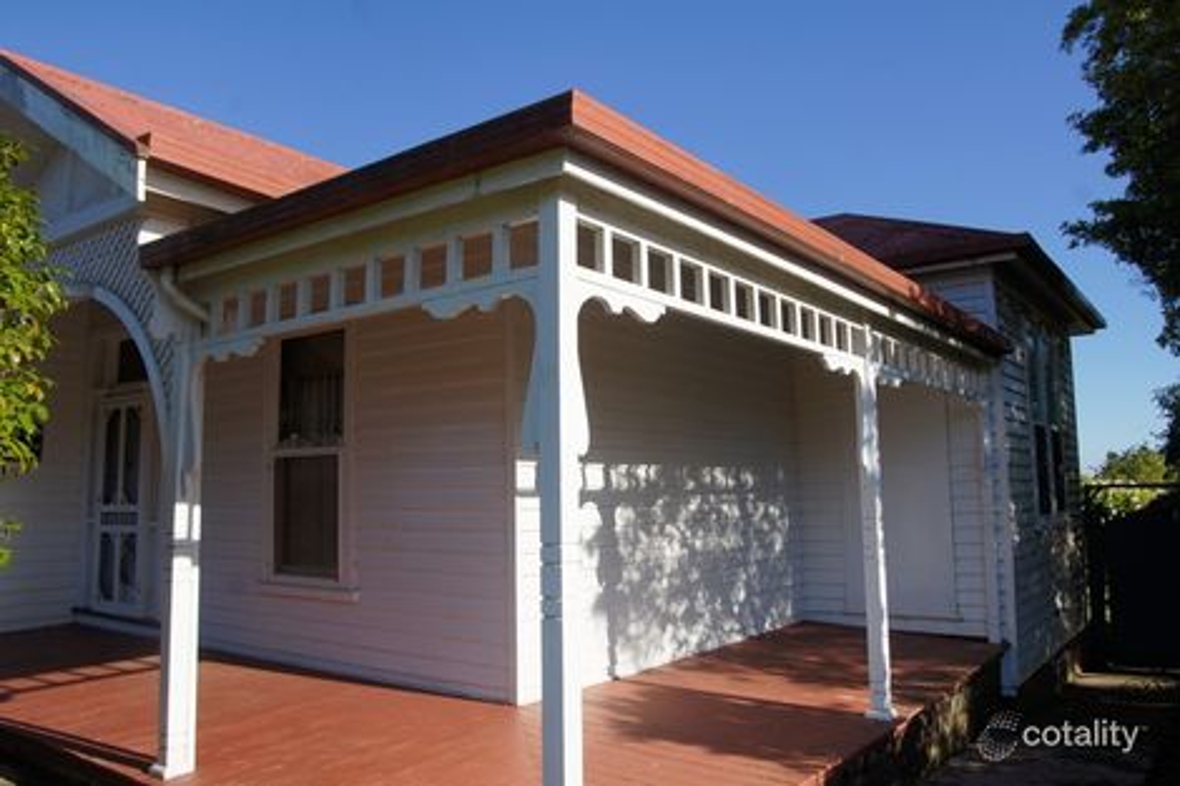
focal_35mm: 26
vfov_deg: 50.4
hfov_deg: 70.5
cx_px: 590
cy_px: 393
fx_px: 835
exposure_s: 1/400
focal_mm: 17
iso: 200
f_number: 9
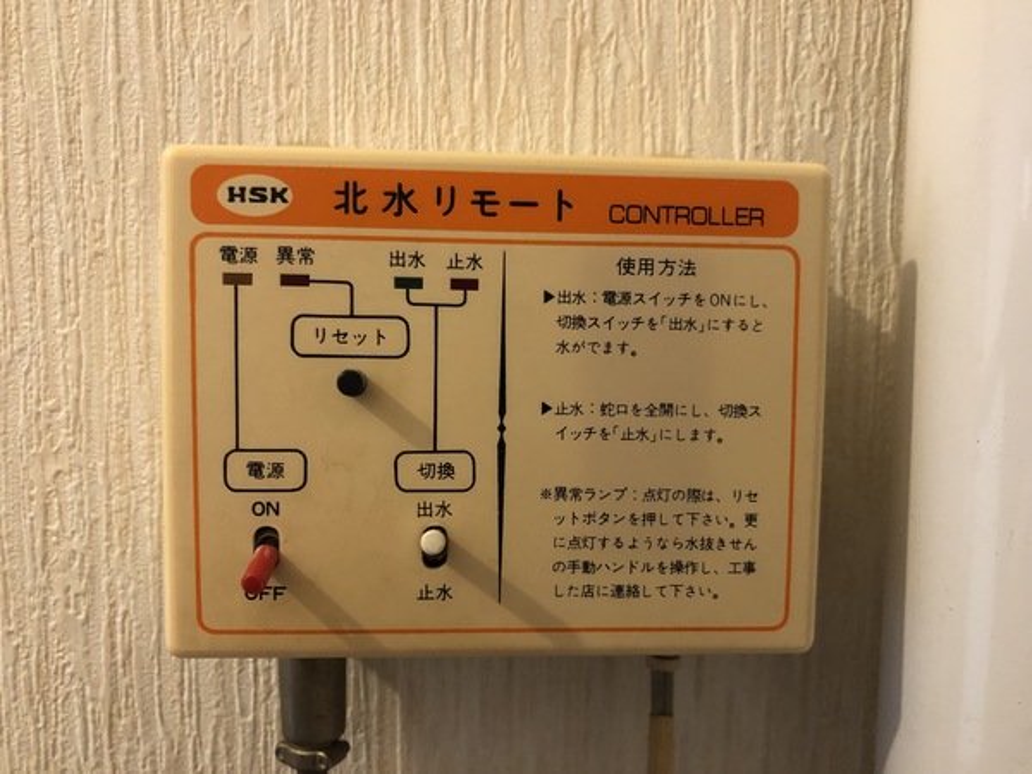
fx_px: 835
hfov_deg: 63.4
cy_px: 387
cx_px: 516
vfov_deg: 49.7
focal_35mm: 28
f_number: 1.8
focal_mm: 3.99
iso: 100
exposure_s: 1/17
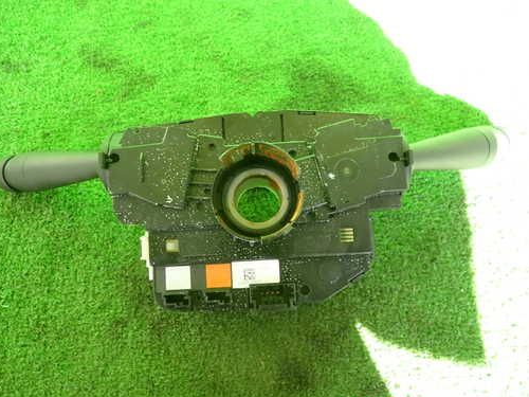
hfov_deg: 60.0
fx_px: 458
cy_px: 187
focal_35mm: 30
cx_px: 260
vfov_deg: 46.8
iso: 125
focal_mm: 4.5
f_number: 2
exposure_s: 1/60
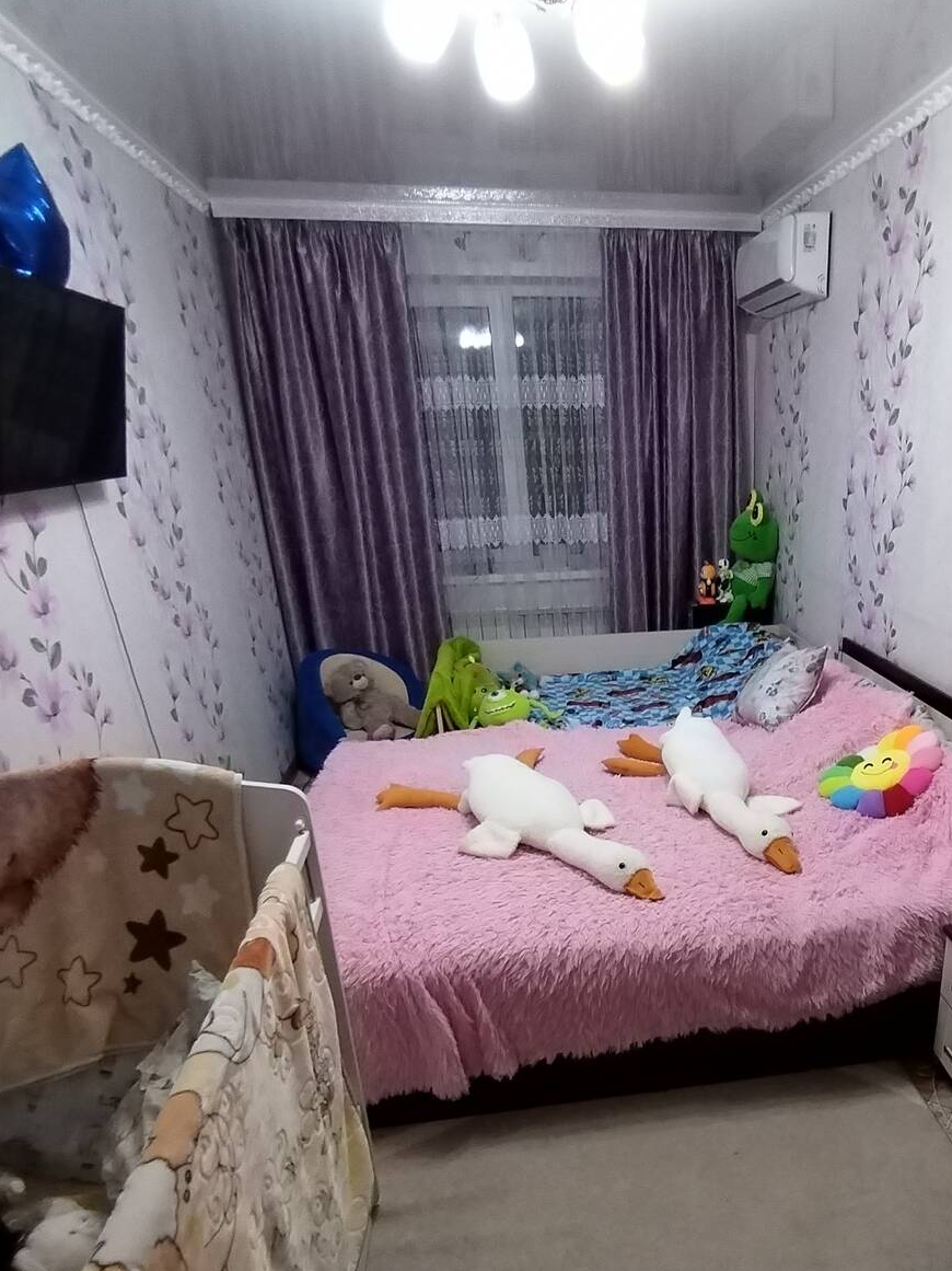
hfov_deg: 53.0
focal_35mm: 25
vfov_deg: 68.3
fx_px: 917
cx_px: 684
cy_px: 800
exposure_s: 1/33.3
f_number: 2.2
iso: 314
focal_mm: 1.42
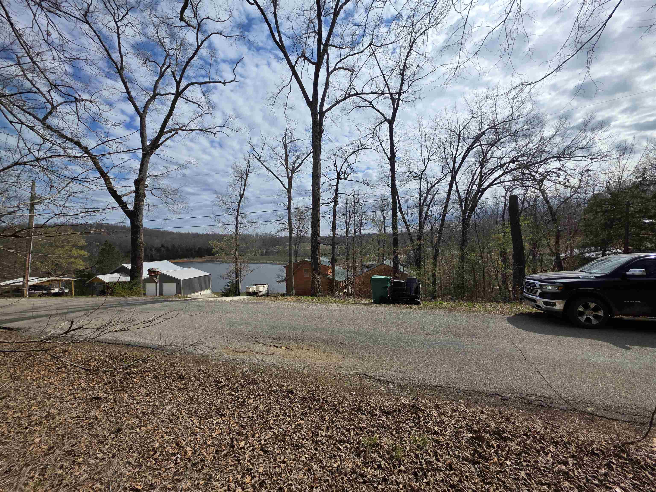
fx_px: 246
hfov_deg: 106.2
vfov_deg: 89.9
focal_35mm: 13
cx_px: 328
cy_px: 246
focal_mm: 2.2
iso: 40
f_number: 1.9
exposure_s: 1/3354
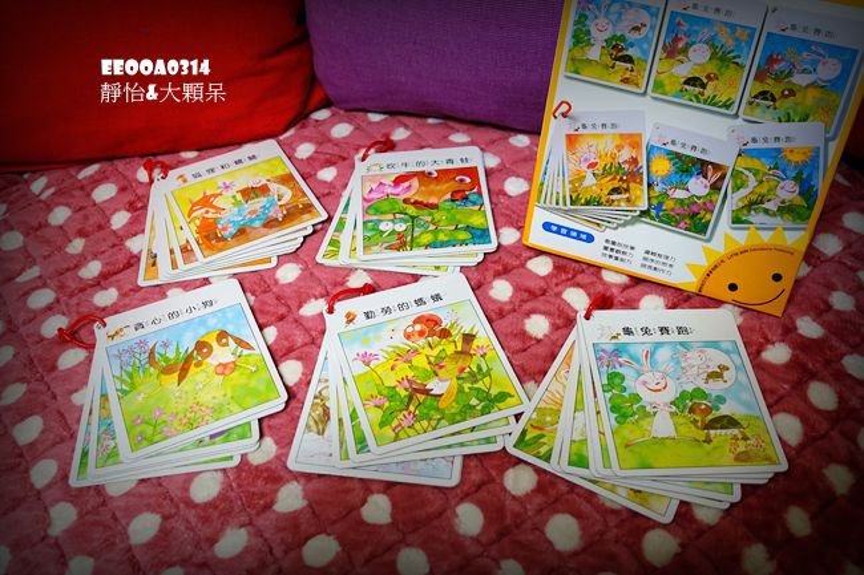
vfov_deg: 35.9
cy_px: 288
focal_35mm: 37
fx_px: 888
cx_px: 432
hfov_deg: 51.9
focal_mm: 13.53
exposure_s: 1/40
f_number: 2.8
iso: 400
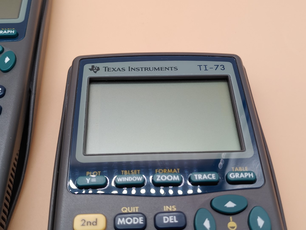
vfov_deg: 35.1
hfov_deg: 45.8
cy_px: 115
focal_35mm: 41
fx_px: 362
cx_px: 153
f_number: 1.8
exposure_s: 1/63
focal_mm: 4.36
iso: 50
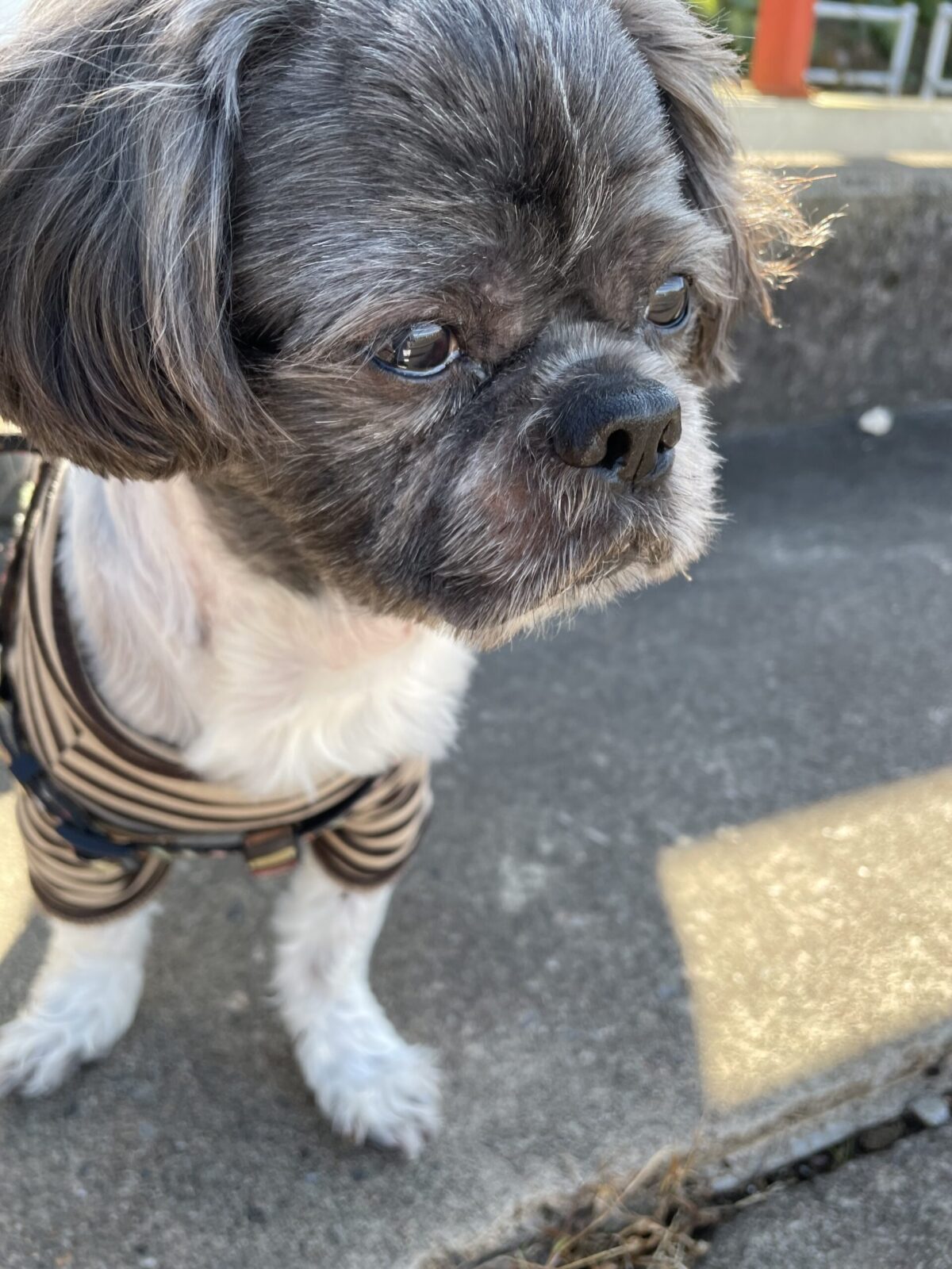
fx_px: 953
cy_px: 634
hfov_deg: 53.1
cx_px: 476
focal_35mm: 26
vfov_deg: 67.3
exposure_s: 1/331
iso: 32
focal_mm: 4.2
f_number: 1.6
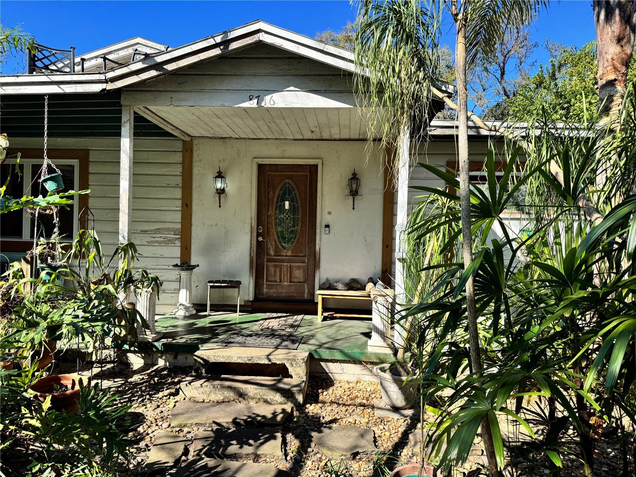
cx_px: 318
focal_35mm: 24
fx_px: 441
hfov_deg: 71.6
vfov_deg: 56.8
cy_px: 238
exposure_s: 1/1261
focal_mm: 6.76
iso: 80
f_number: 1.78
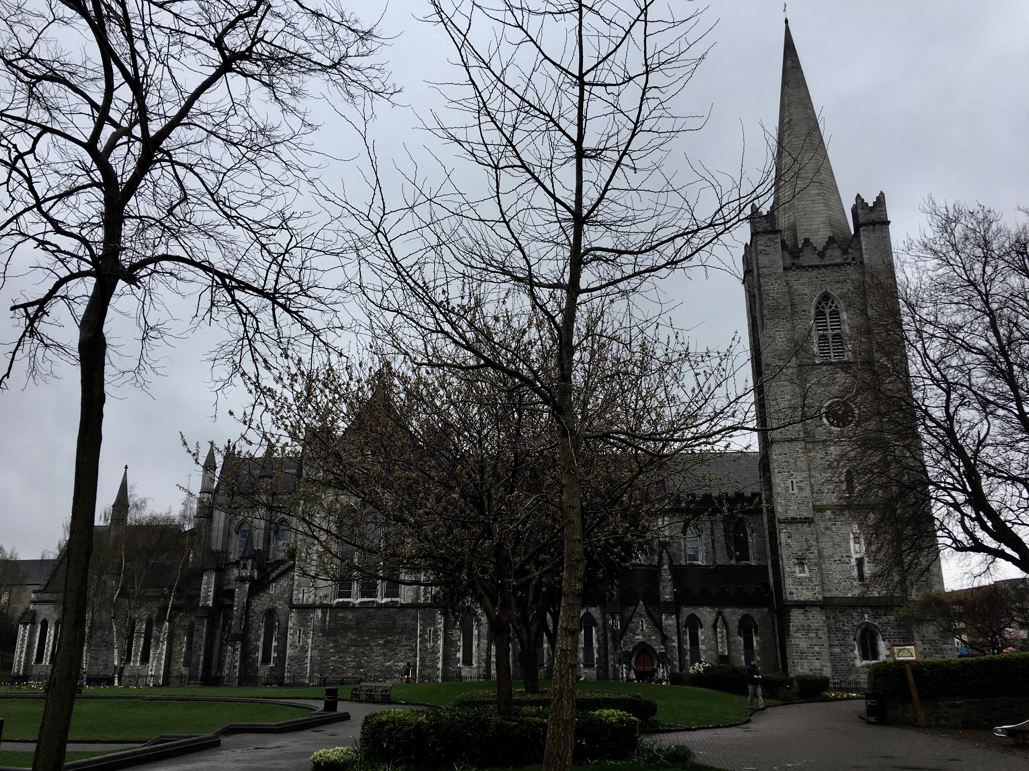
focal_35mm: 29
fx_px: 862
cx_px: 514
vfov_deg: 48.2
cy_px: 386
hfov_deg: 61.7
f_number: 2.2
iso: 25
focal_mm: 4.15
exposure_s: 1/409
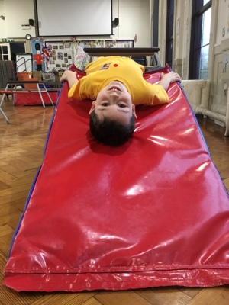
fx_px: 273
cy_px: 152
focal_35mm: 31
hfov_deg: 45.4
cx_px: 114
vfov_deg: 58.4
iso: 125
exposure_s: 1/33
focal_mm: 3.3
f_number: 2.4
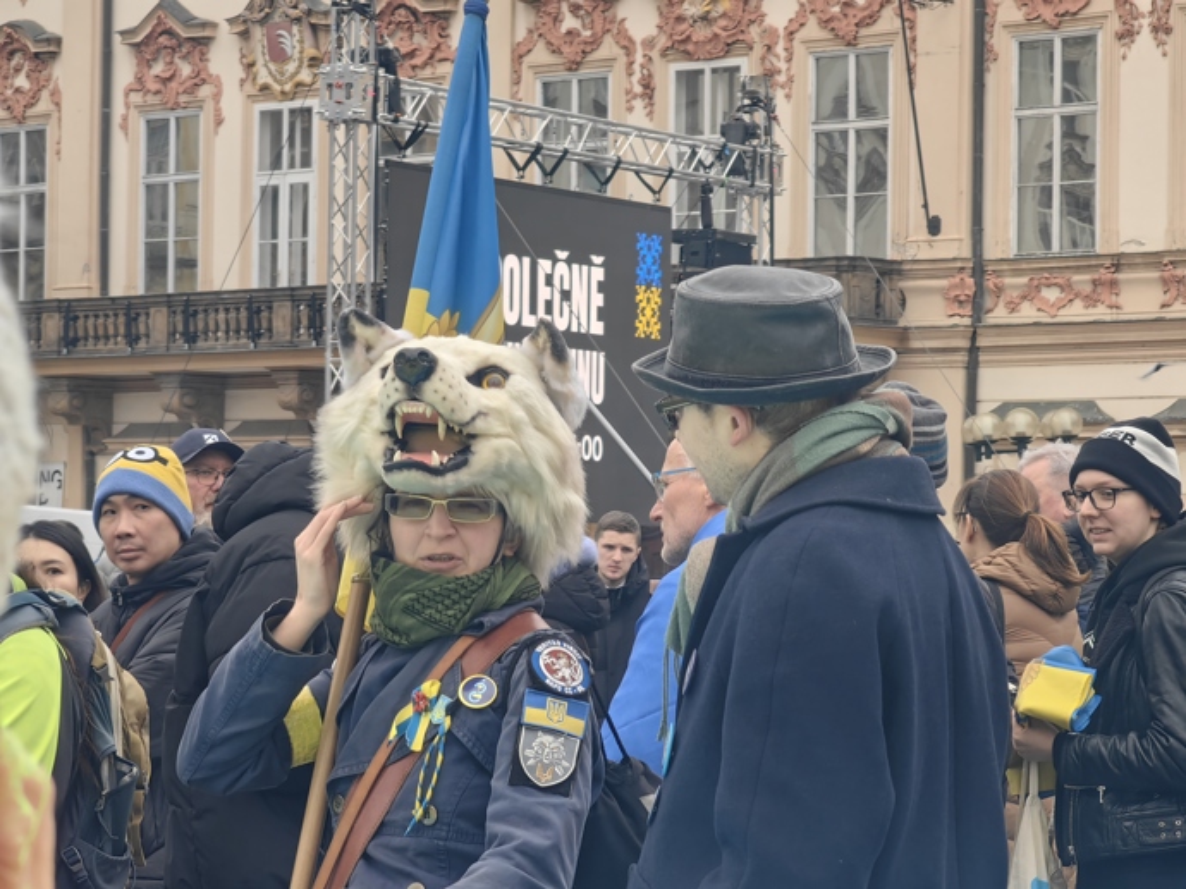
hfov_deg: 15.3
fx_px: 4418
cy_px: 444
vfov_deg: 11.5
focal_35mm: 129
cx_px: 593
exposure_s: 1/100
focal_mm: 16.85
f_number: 3.5
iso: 64
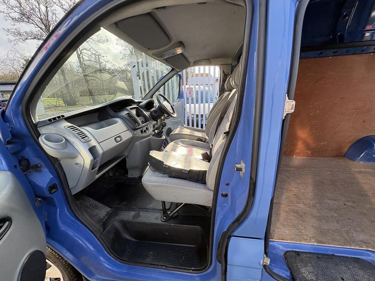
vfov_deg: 85.7
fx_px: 152
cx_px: 188
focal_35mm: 14
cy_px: 140
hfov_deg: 102.1
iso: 50
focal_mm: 2.22
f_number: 2.2
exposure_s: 1/144
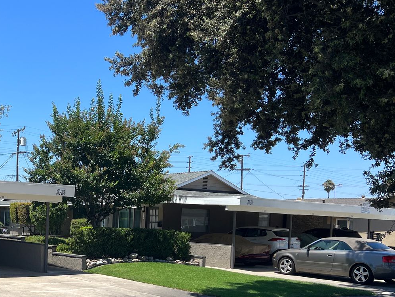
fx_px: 571
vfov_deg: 28.5
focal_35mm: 50
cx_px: 64
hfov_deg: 36.5
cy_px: 240
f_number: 1.5
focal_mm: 5.7
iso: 50
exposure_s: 1/4444
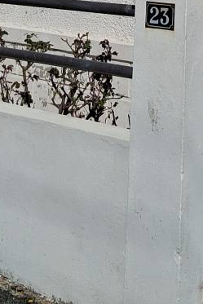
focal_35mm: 116
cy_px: -171
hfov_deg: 11.8
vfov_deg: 16.0
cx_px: 137
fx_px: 980
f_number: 1.8
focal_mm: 3.98
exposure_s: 1/2114
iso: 25
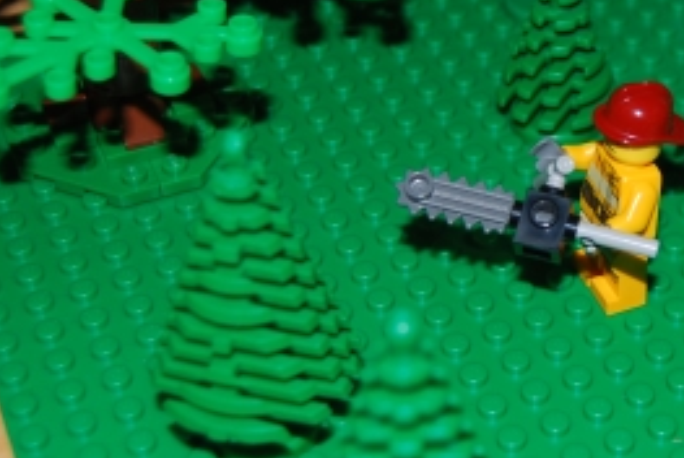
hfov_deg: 21.1
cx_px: 590
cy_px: 151
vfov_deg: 14.4
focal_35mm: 95
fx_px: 1807
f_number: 4
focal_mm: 26
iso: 100
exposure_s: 1/125
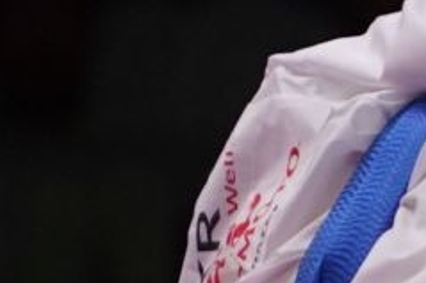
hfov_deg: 1.1
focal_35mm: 1927
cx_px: 1362
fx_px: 22786
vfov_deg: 0.7
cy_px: -14
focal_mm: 171
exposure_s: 1/1000
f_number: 2.8
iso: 640
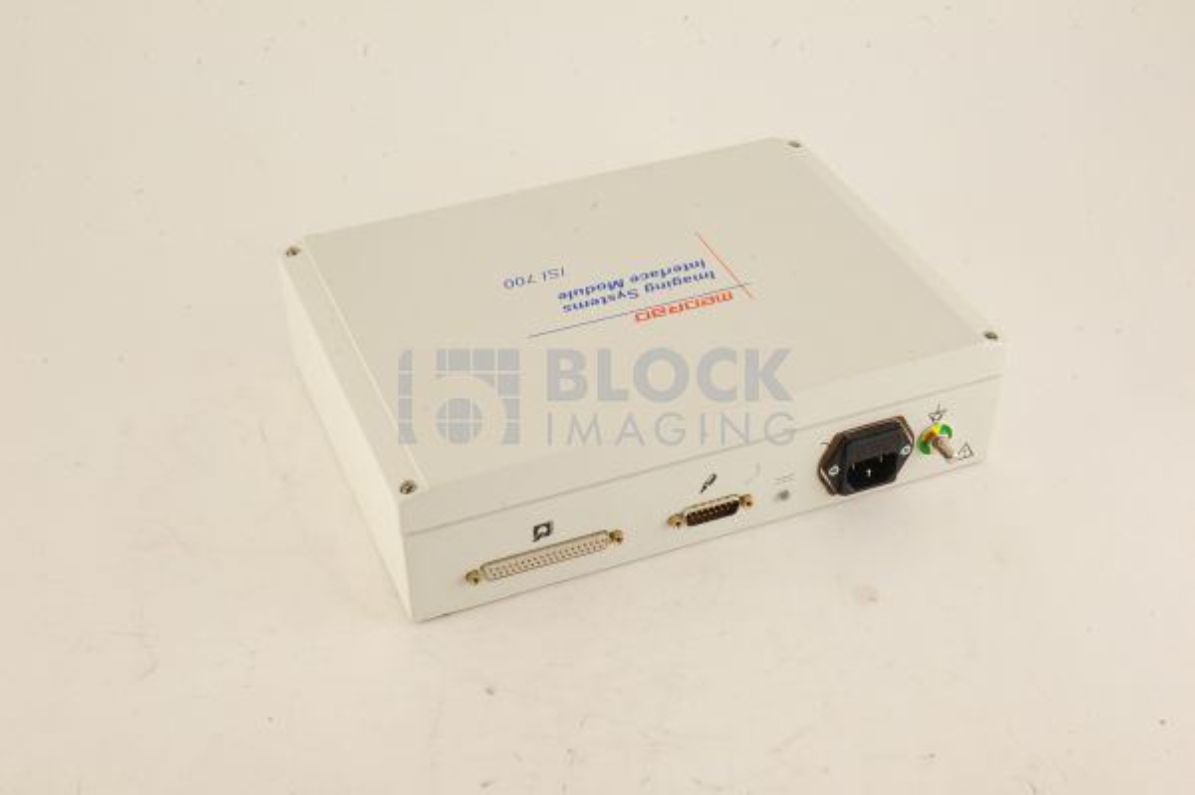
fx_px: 1658
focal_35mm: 50
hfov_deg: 39.6
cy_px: 398
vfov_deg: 26.9
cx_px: 598
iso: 1600
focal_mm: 50
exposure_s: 1/160
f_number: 16
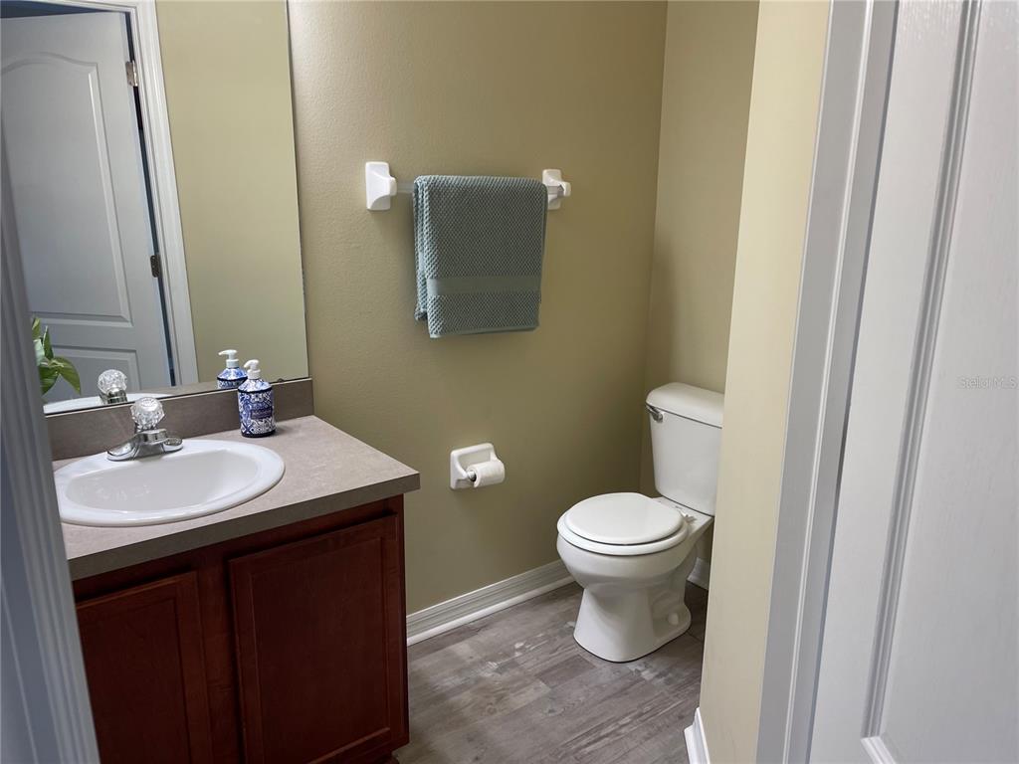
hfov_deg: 69.4
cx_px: 510
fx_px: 736
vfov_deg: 54.9
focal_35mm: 25
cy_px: 382
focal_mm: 5.1
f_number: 1.6
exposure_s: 1/60
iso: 80
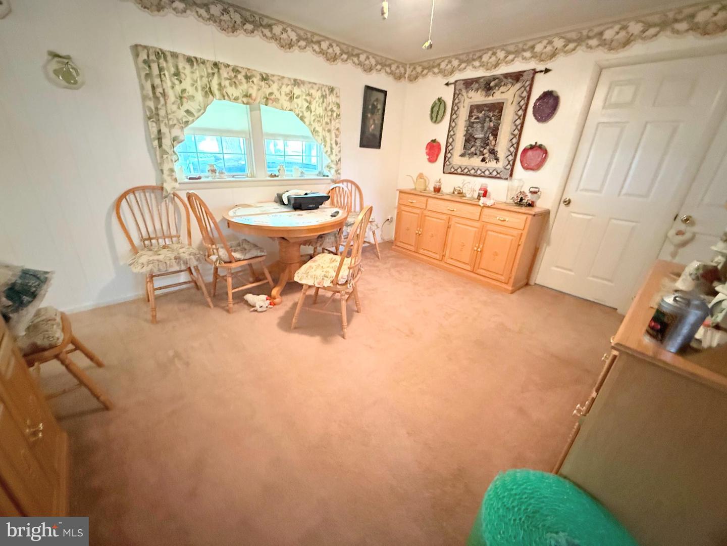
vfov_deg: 85.7
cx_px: 364
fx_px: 294
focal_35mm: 14
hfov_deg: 102.1
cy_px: 273
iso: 1250
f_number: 2.2
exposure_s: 1/40
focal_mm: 2.22
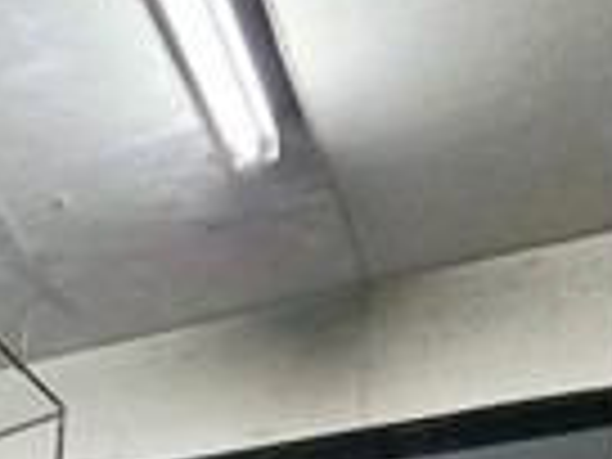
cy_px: 837
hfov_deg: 27.9
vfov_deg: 18.5
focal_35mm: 61
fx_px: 1078
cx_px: -117
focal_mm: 2.2
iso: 320
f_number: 2.2
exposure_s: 1/40
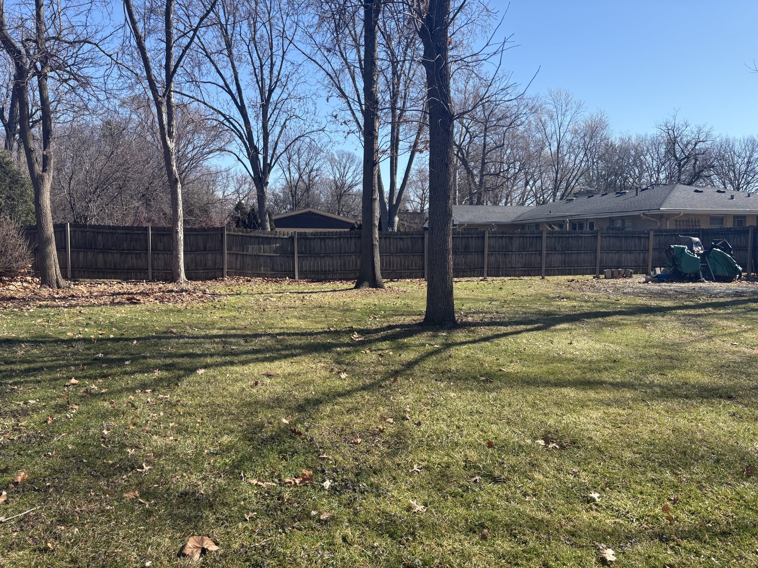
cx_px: 379
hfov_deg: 67.3
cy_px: 284
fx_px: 569
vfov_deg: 53.1
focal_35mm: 26
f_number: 1.6
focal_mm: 5.96
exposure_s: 1/1848
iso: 50
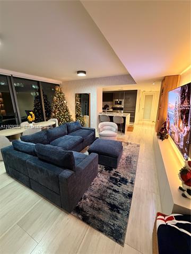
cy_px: 127
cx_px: 96
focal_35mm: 14
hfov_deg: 85.7
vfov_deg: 102.1
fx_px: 103
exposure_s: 1/60
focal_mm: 2.22
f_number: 2.2
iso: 640
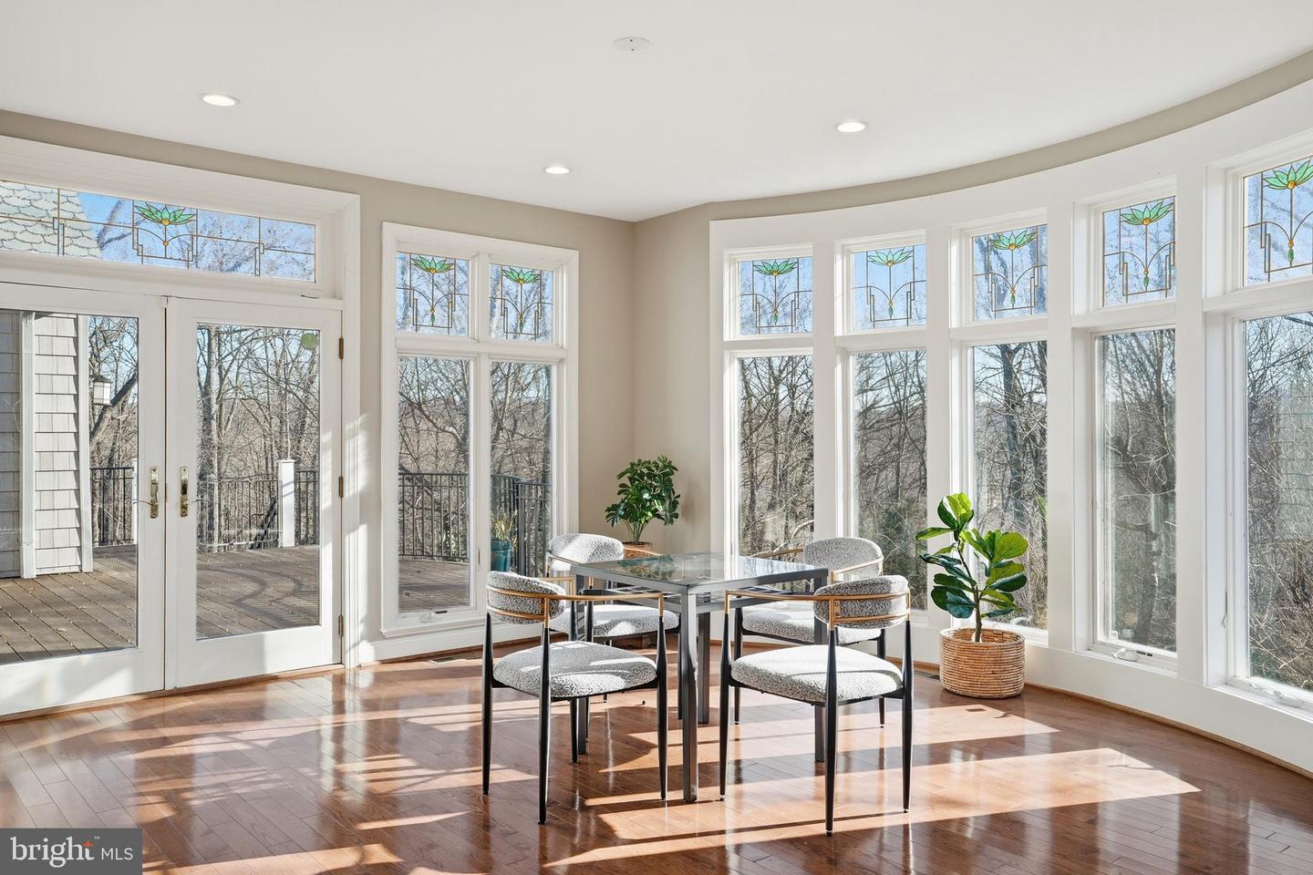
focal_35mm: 27
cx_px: 656
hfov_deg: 67.4
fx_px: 985
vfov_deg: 47.9
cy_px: 438
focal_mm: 27
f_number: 8
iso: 400
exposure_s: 1/1000
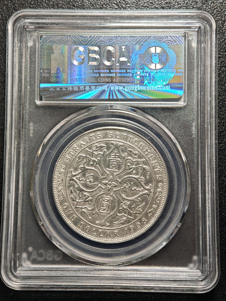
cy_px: 150
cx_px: 113
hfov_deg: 24.4
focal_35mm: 60
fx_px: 522
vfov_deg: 32.2
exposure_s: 1/103
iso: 250
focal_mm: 9
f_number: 2
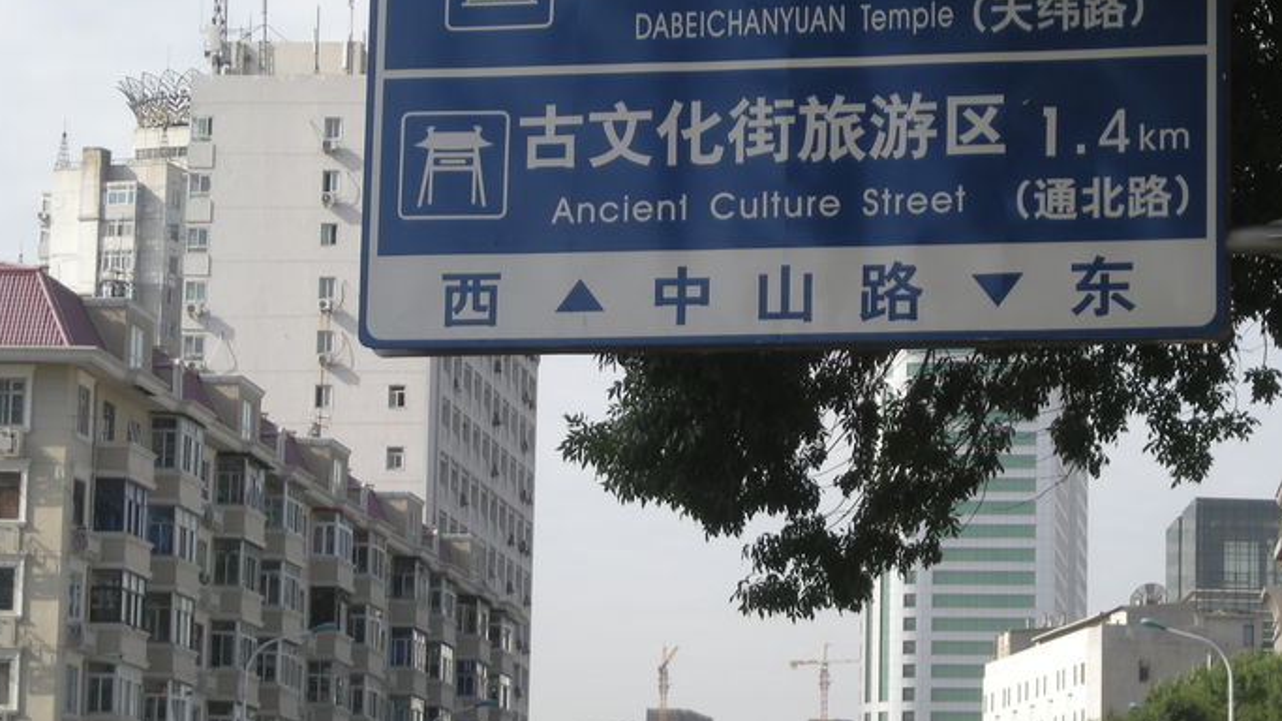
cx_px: 738
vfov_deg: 9.0
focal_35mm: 134
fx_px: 4555
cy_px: 302
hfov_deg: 16.0
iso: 50
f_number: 4.7
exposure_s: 1/290
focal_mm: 17.1
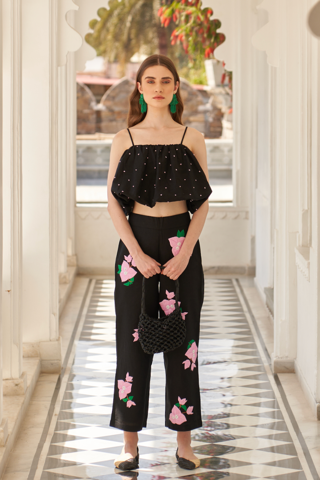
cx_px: 160
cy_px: 240
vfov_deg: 19.5
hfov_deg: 13.0
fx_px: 1400
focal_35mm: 105
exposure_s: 1/640
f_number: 2.8
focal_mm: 70
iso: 50
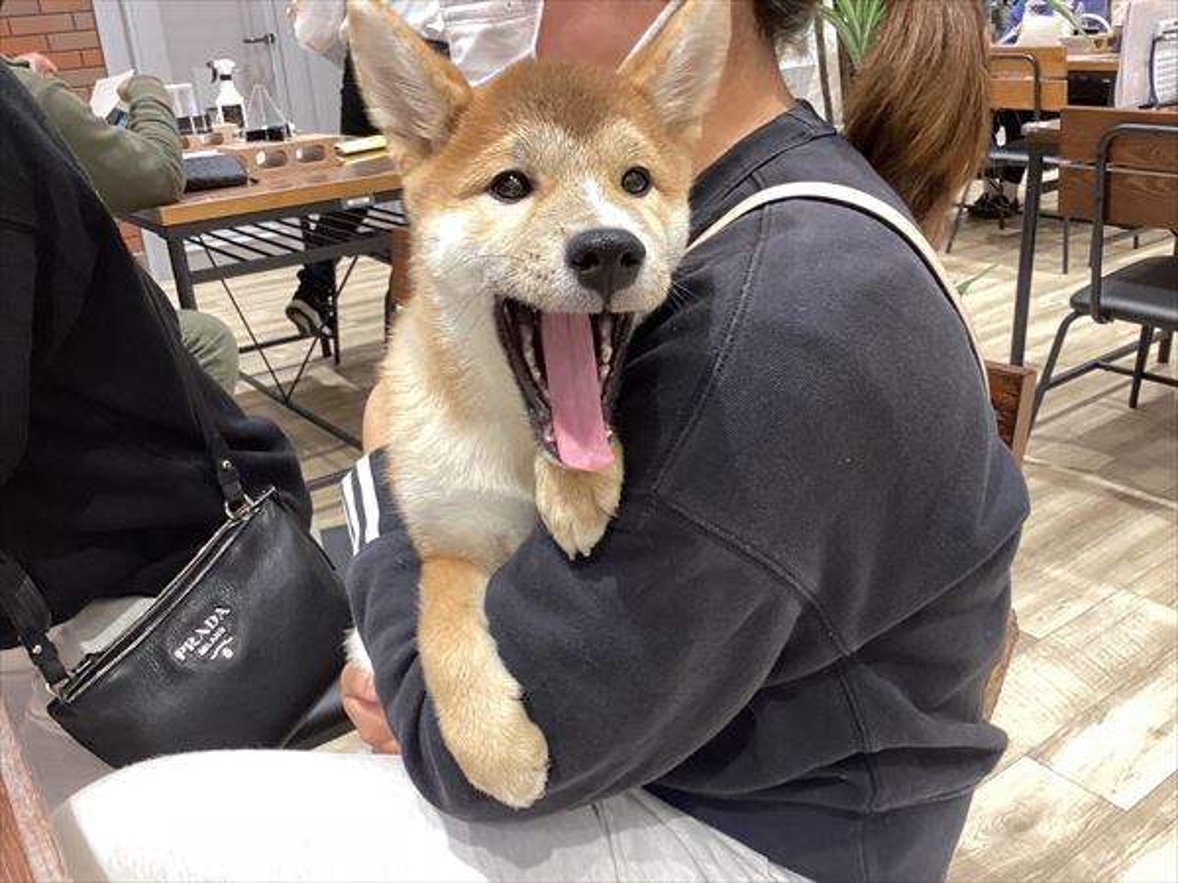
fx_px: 1055
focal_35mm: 31
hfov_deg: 58.4
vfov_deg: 45.4
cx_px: 589
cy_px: 442
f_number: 2.4
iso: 160
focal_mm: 3.3
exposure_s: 1/60
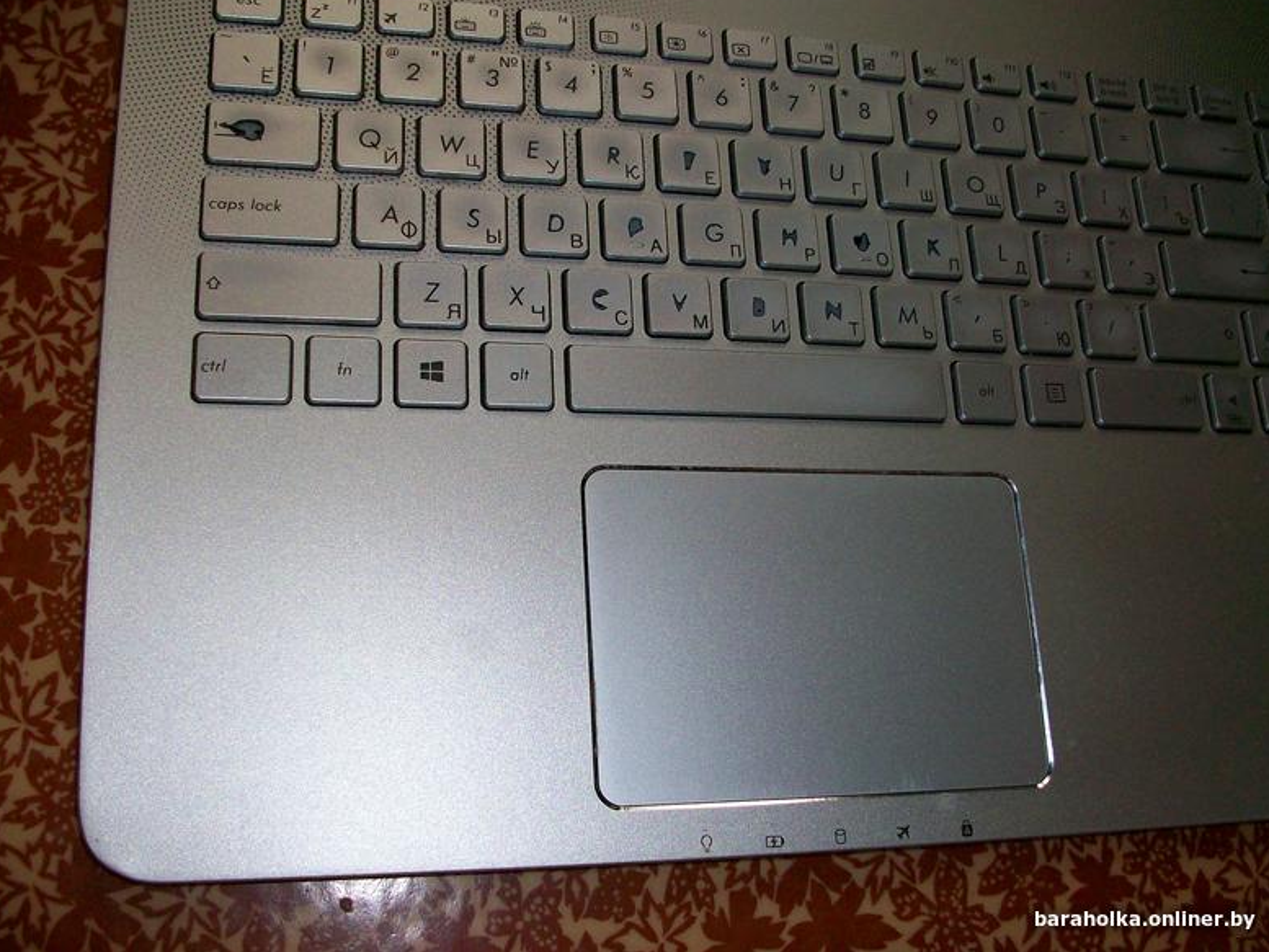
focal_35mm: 35
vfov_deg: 40.7
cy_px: 464
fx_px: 1283
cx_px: 635
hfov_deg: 52.6
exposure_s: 1/60
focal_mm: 5.7
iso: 160
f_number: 2.8
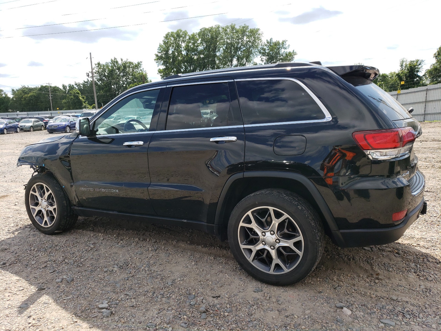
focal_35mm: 26
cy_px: 166
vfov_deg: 53.1
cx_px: 220
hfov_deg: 67.3
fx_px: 331
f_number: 1.5
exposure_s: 1/2000
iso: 50
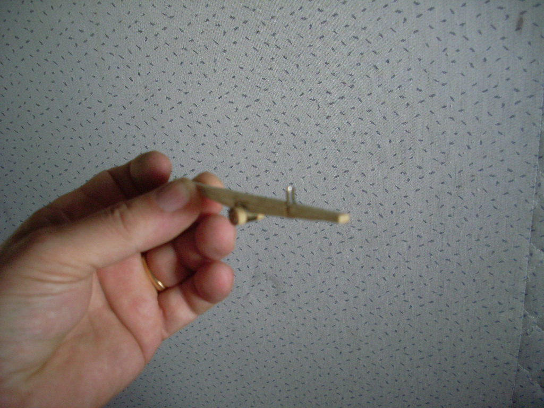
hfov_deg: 49.0
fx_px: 597
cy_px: 204
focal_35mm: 38
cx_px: 272
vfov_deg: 37.7
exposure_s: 1/20
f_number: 3
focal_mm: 6.3
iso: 200
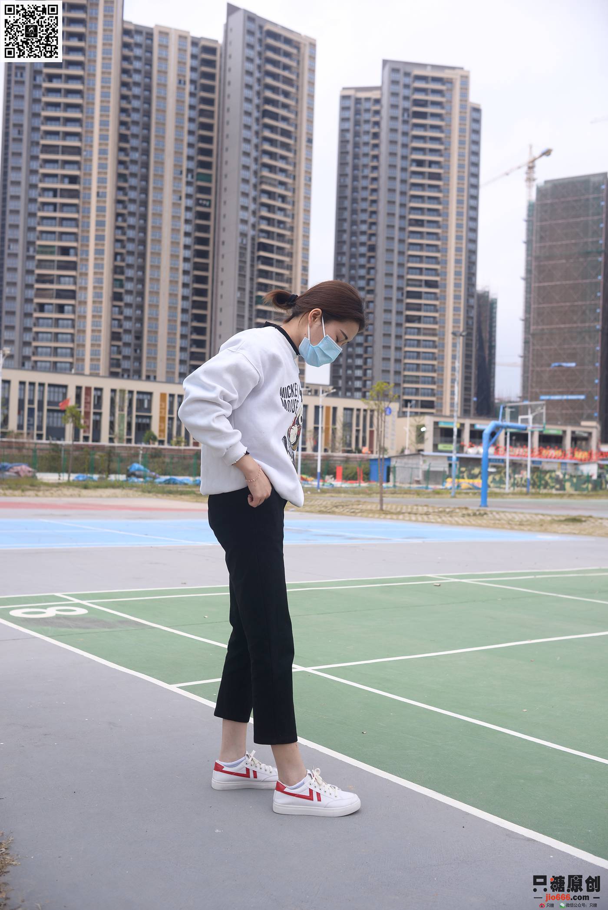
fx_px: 886
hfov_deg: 37.9
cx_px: 304
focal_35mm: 35
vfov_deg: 54.4
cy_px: 455
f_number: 5.6
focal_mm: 35
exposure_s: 1/500
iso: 125
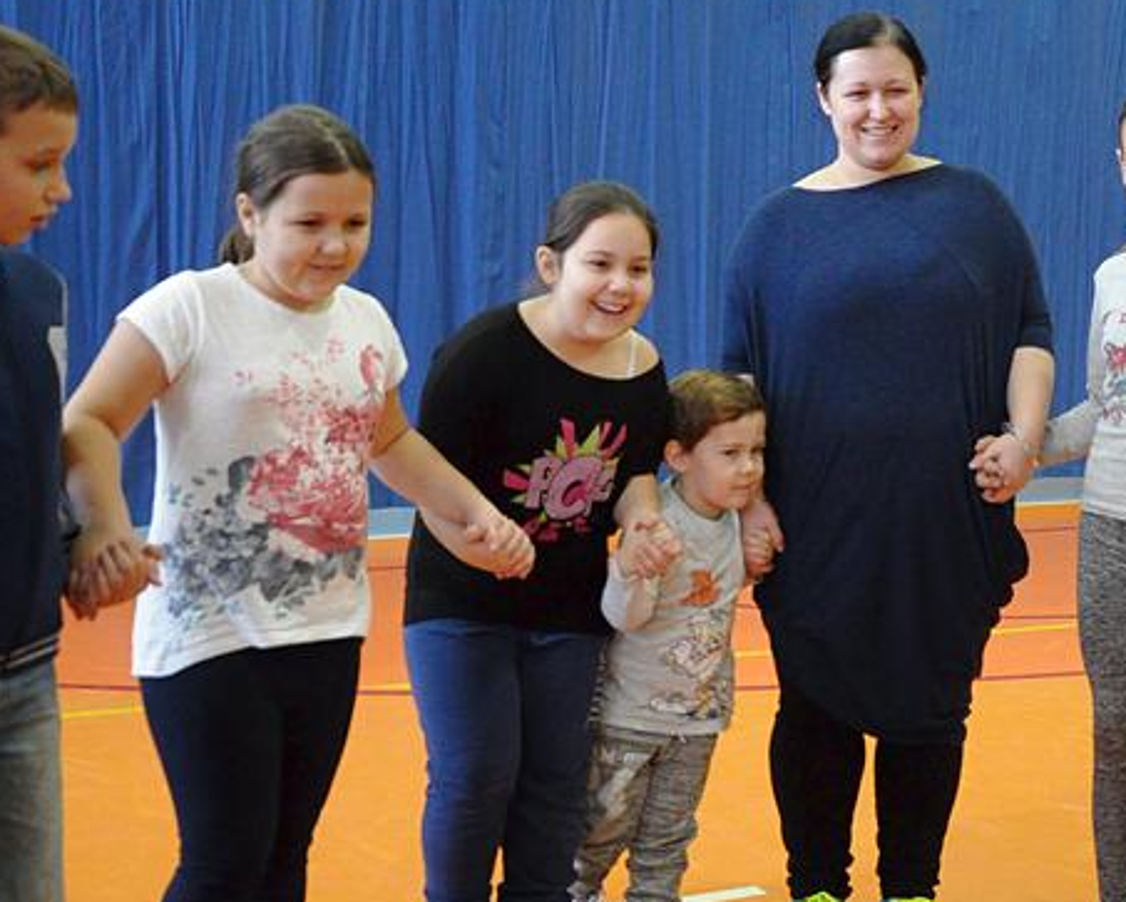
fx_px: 1934
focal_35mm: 58
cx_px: 887
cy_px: 468
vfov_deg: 26.3
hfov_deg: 31.7
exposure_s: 1/100
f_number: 4.5
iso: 2500
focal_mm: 22
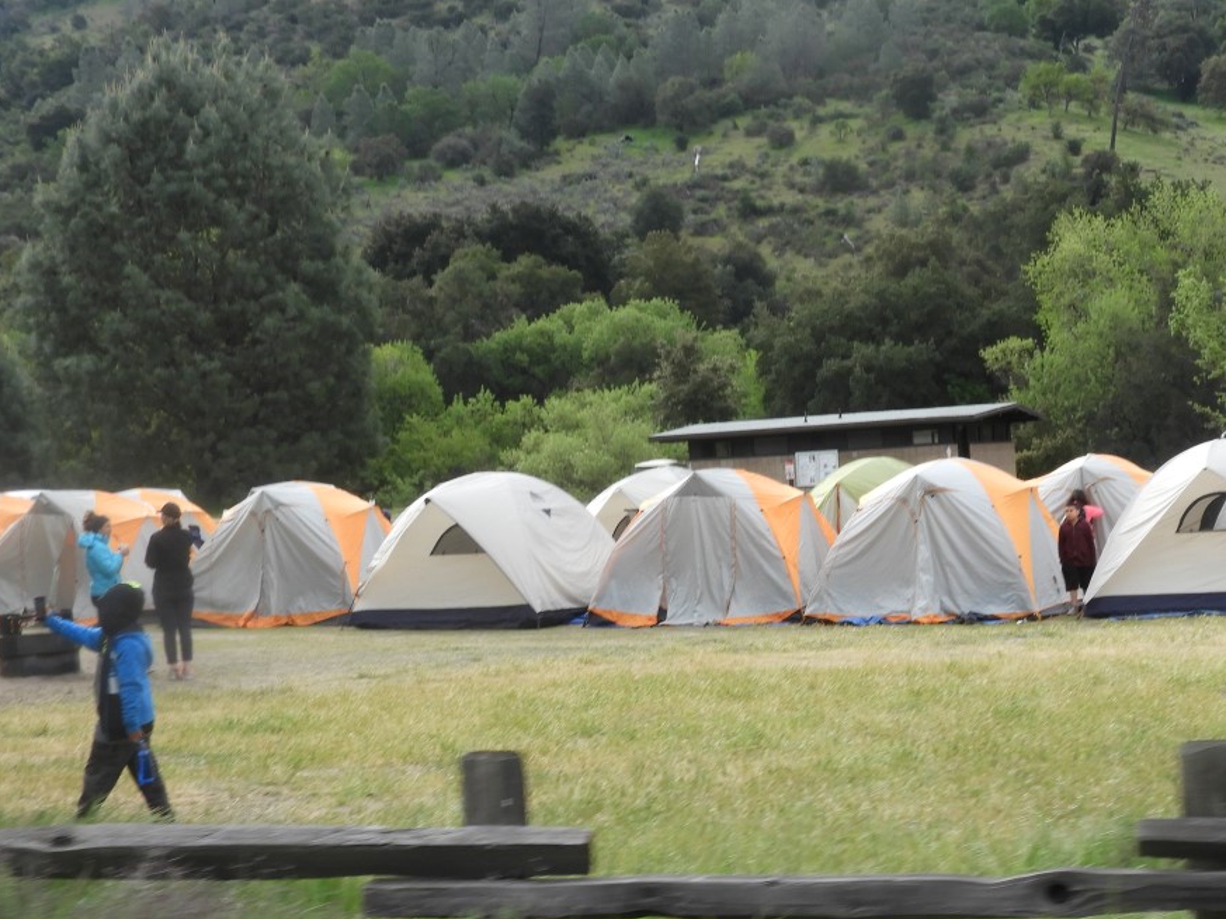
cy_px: 567
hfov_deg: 29.2
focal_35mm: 66
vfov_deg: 22.2
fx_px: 2338
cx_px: 826
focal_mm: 7.2
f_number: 3.8
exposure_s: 1/250
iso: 100
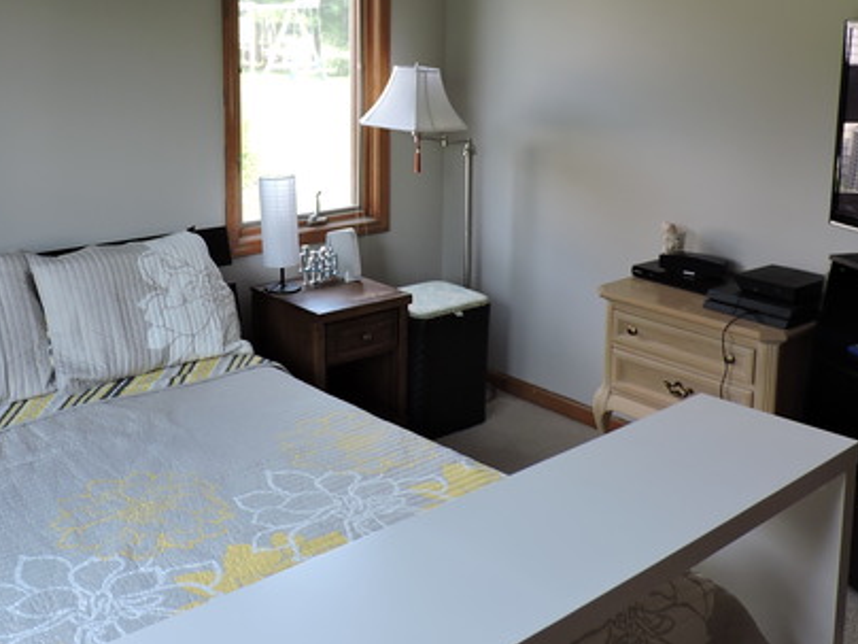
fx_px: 942
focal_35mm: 38
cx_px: 295
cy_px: 170
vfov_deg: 36.9
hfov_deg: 48.3
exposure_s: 1/30
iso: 125
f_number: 3
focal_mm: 4.3
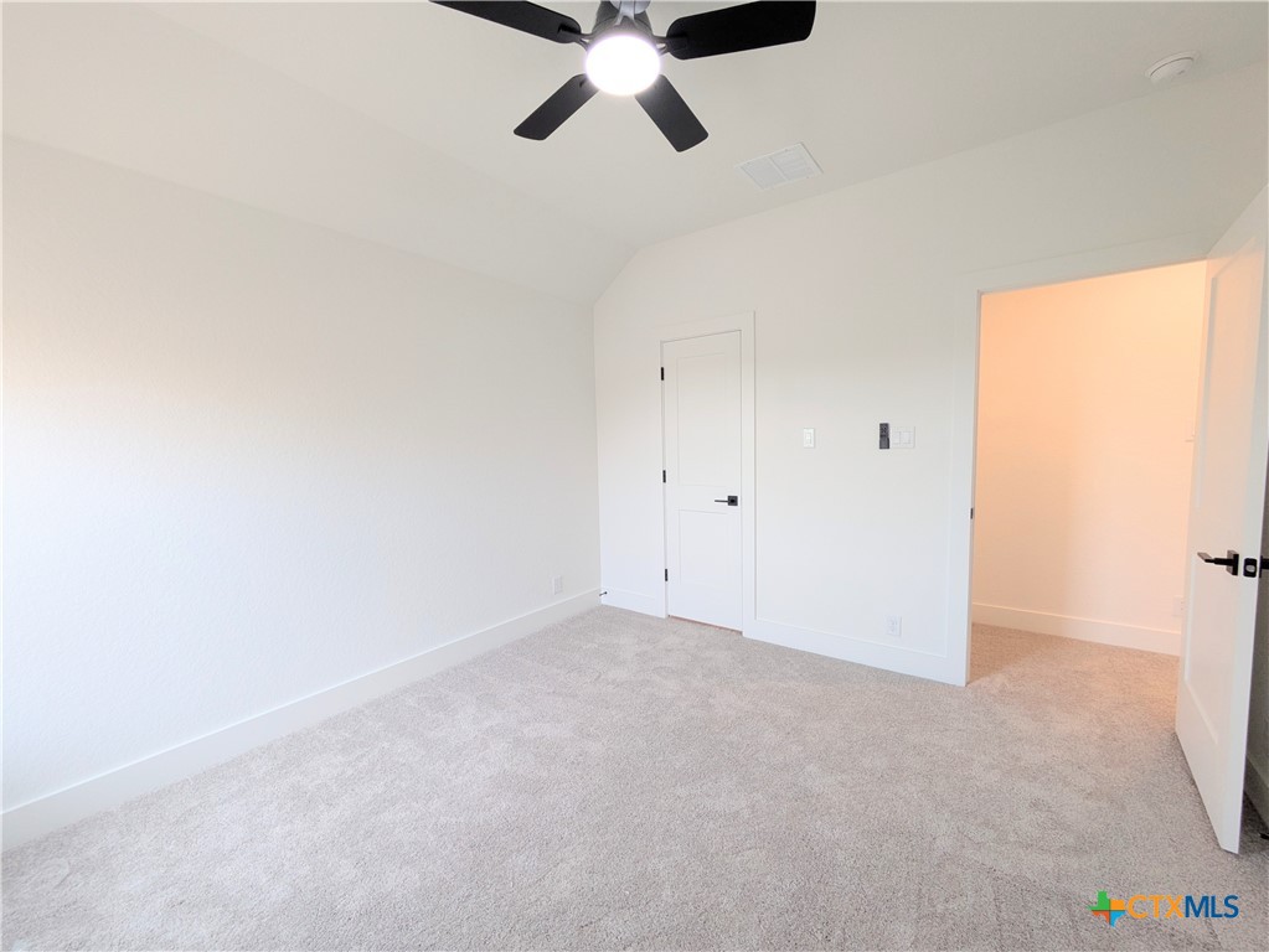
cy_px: 476
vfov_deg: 85.7
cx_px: 634
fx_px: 513
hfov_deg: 102.0
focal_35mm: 14
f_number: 2.2
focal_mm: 1.83
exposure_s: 1/30
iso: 43
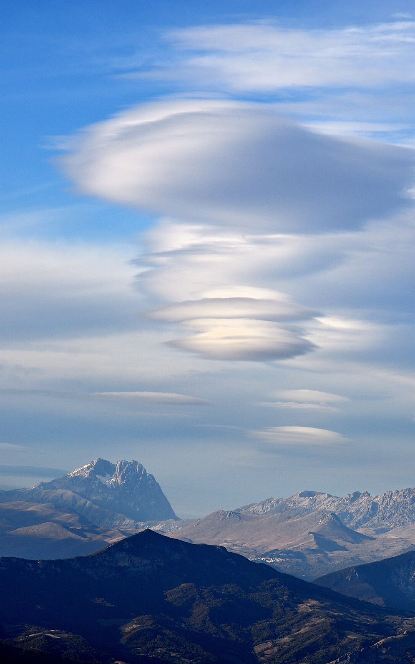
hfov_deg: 10.5
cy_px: 334
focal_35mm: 123
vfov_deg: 17.0
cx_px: 488
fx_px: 2226
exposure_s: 1/2500
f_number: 8
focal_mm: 80
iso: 125
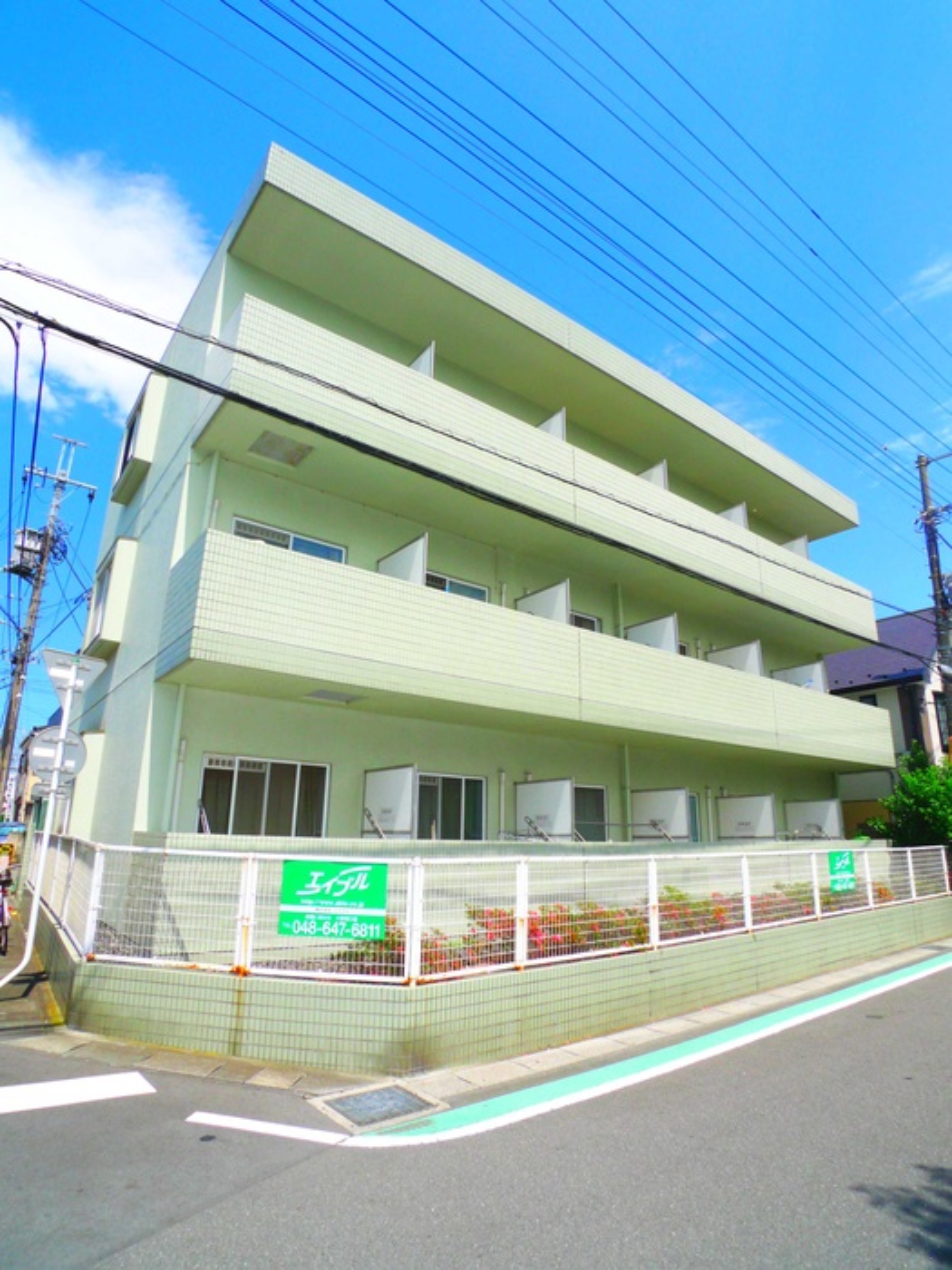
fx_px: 880
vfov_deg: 71.6
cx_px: 476
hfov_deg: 56.8
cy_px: 635
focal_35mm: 24
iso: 100
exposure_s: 1/1000
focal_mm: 5.1
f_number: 4.5
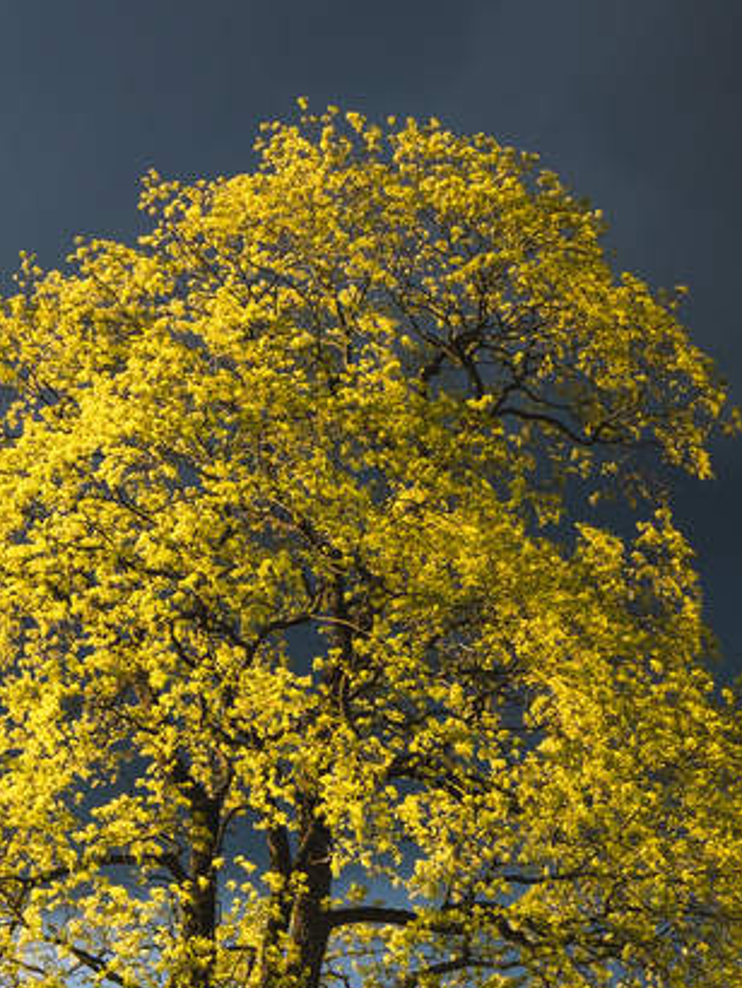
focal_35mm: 191
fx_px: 5453
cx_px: -26
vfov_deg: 10.1
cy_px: 1395
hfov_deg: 7.7
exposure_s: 1/160
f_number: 8
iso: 100
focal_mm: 28
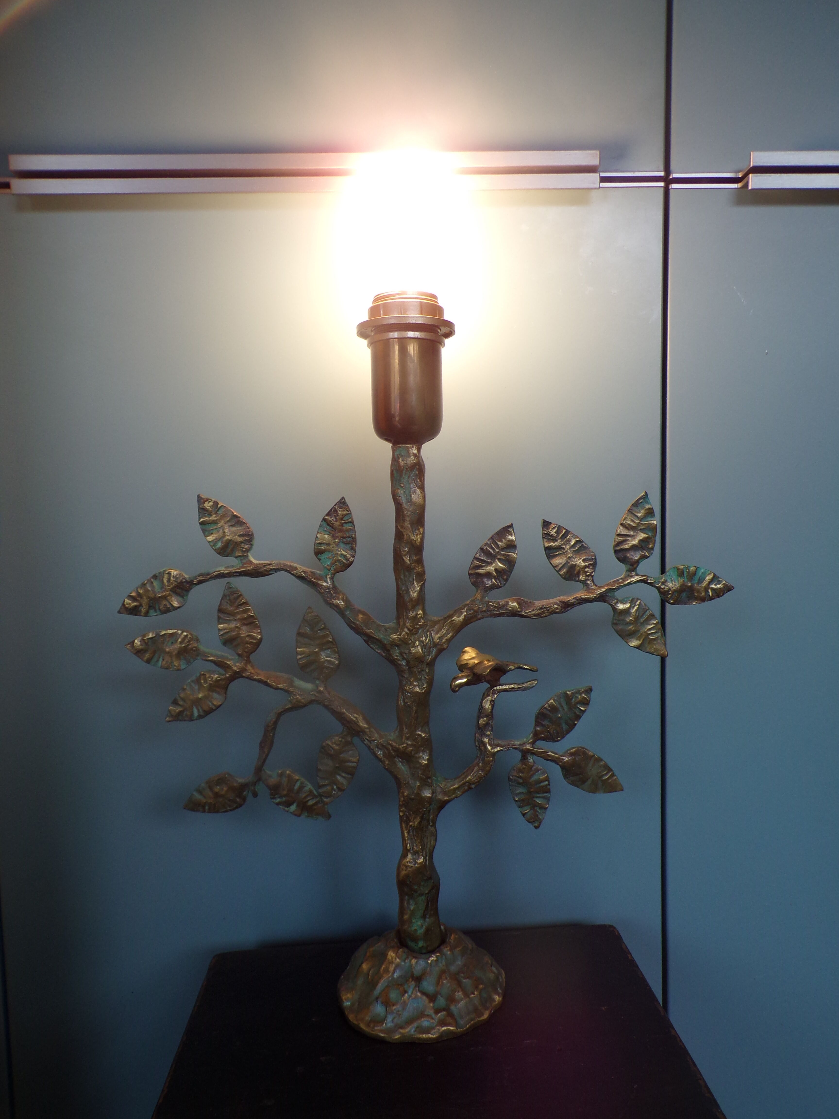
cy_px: 560
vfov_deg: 71.6
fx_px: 776
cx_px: 420
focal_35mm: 24
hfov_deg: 56.8
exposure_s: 1/34
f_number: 3
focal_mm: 4.3
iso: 112
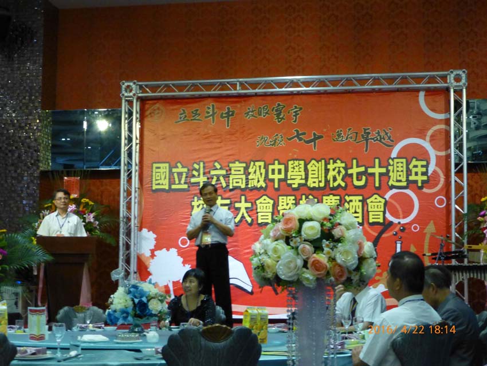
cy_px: 183
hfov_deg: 28.2
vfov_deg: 21.3
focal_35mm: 69
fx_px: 971
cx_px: 244
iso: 800
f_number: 4.9
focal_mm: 11.7
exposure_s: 1/25
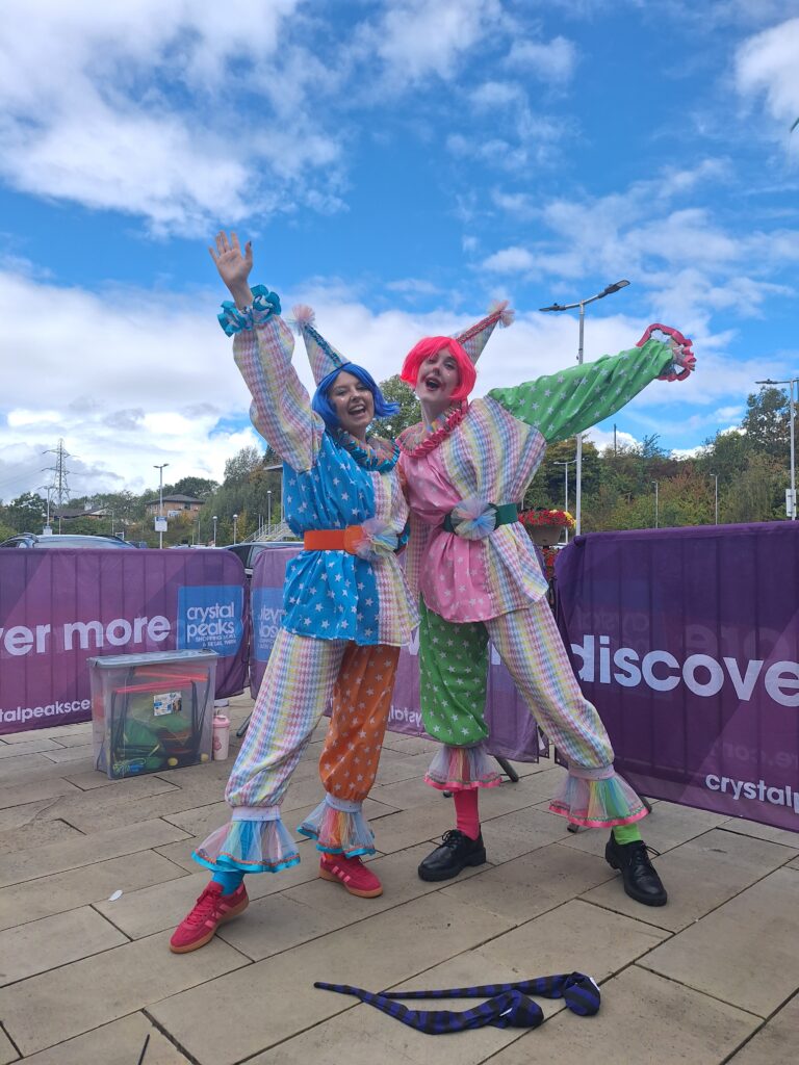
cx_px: 400
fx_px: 708
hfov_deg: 58.9
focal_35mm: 23
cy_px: 532
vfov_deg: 73.9
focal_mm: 5.54
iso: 40
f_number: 1.8
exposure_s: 1/1969
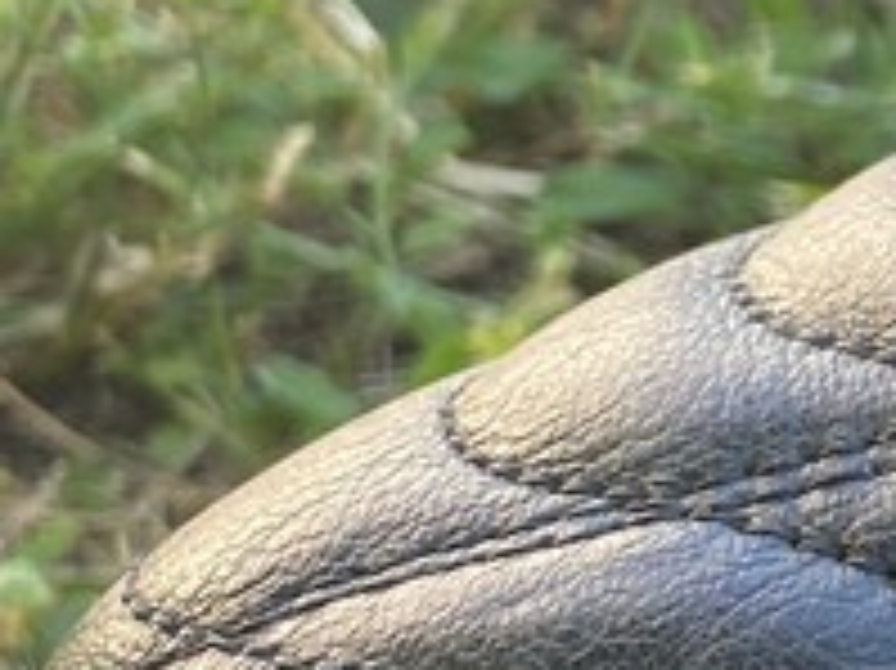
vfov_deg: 9.4
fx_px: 4061
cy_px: 166
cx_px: 2404
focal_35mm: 157
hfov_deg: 10.3
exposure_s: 1/121
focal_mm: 4.25
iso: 40
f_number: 1.8
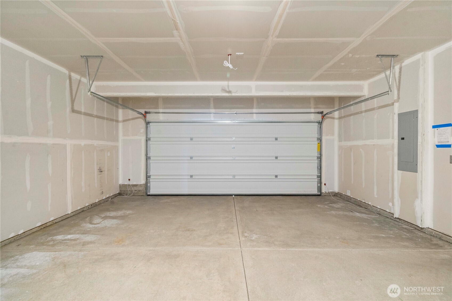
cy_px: 150
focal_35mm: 15
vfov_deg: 77.3
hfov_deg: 100.4
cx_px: 226
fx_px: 188
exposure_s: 1/60
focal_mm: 15
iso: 1000
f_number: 8
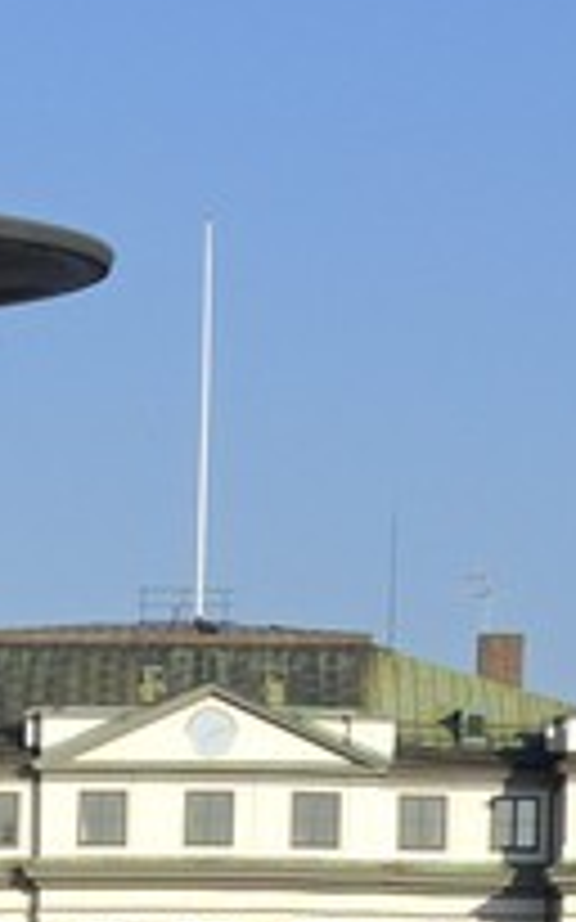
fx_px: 8370
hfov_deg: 3.8
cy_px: 2240
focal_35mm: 333
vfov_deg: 6.0
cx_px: -1372
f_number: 8
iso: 100
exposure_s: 1/200
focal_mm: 28
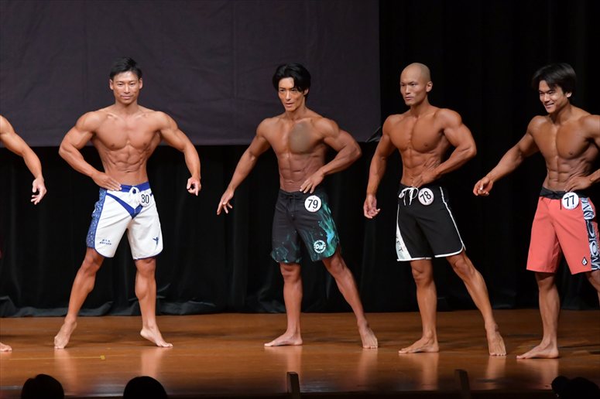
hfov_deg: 8.6
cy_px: 200
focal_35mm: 240
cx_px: 300
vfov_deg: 5.7
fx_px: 3998
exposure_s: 1/400
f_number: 5.6
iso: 5000
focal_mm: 160
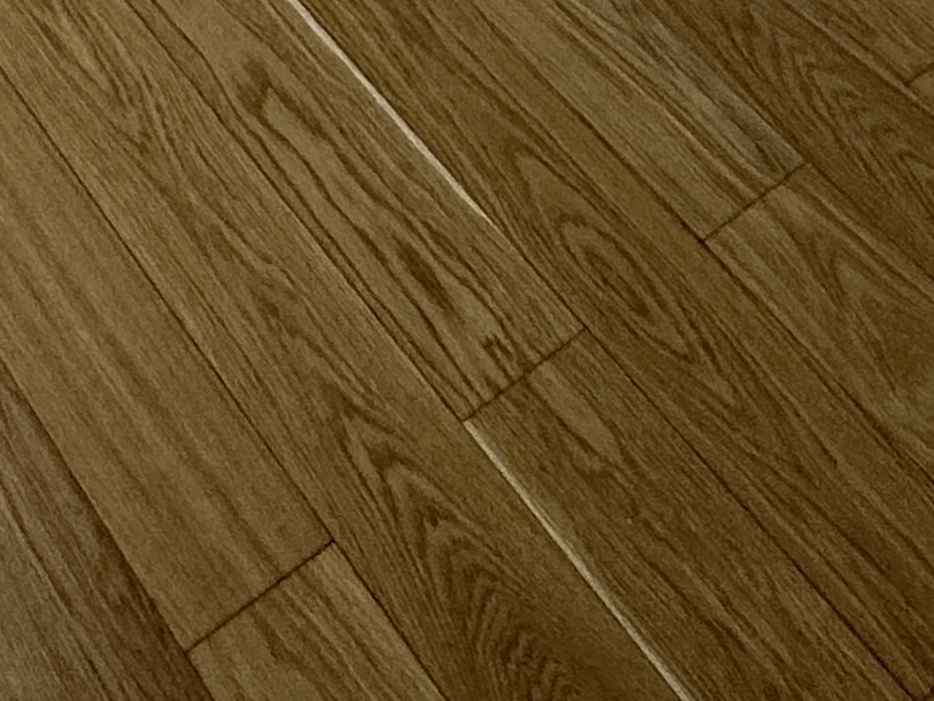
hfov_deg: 23.3
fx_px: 2186
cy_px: -1185
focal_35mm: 81
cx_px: 38
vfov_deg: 12.3
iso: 100
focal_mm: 2.22
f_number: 2.2
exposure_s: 1/120
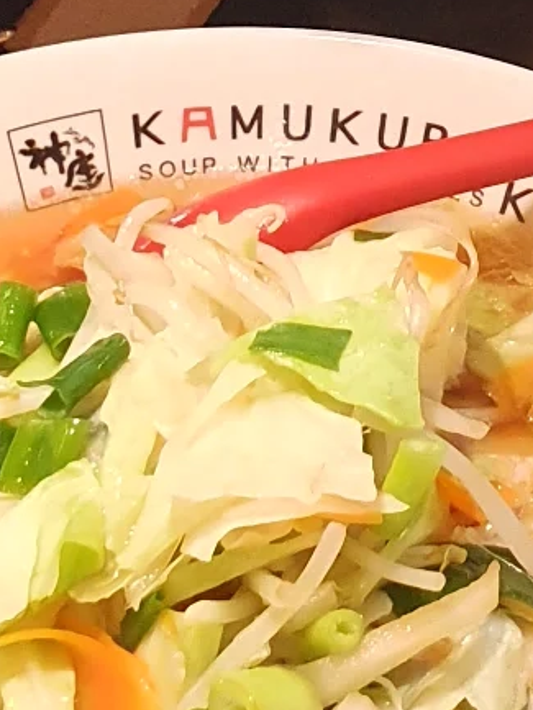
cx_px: 380
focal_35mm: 121
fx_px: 2483
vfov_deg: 15.1
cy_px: -353
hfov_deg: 12.2
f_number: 2.4
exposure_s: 1/100
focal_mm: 4.32
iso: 640
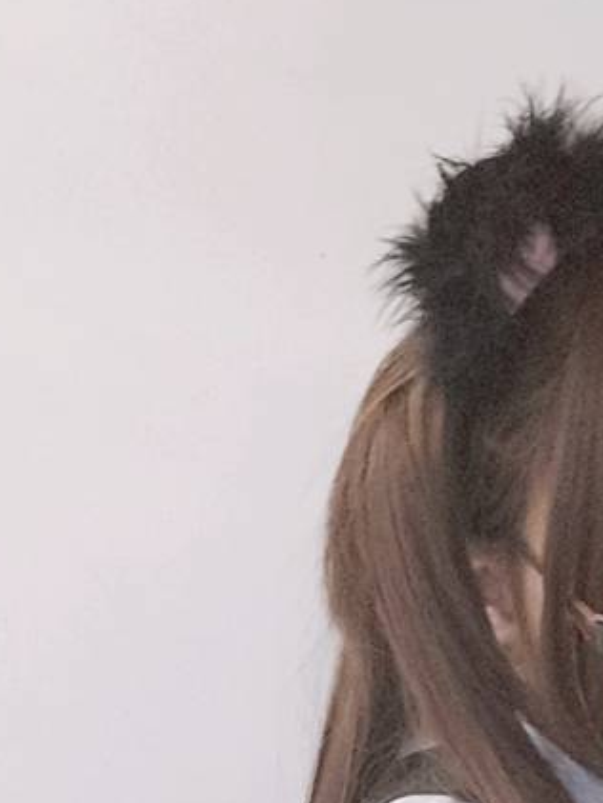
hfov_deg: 15.4
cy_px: 1148
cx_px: 53
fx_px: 2205
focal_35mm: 95
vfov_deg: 18.6
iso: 500
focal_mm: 4.36
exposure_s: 1/14
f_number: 1.8
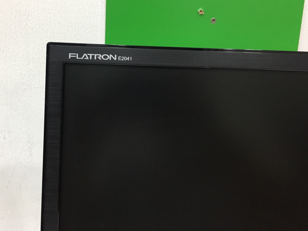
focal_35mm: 35
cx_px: 125
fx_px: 311
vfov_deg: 40.5
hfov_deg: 52.3
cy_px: 93
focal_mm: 4.15
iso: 160
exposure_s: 1/33
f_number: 2.2
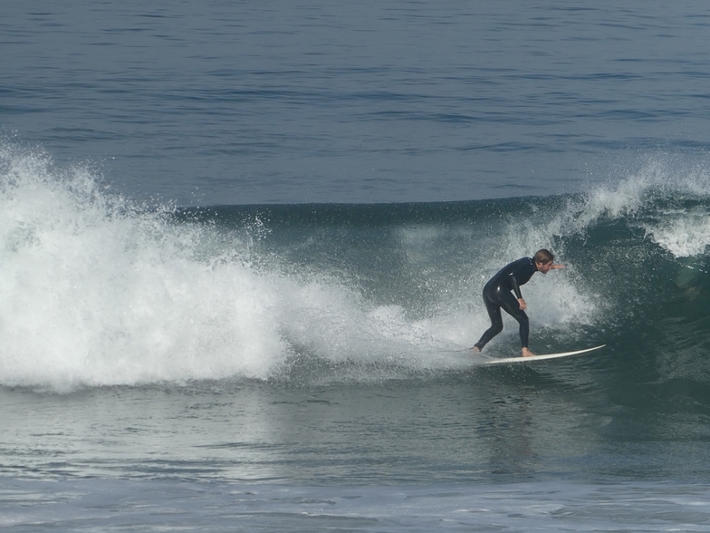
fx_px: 7651
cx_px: 355
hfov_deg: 5.3
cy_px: 266
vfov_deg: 4.0
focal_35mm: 373
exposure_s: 1/800
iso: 80
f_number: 6
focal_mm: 66.8
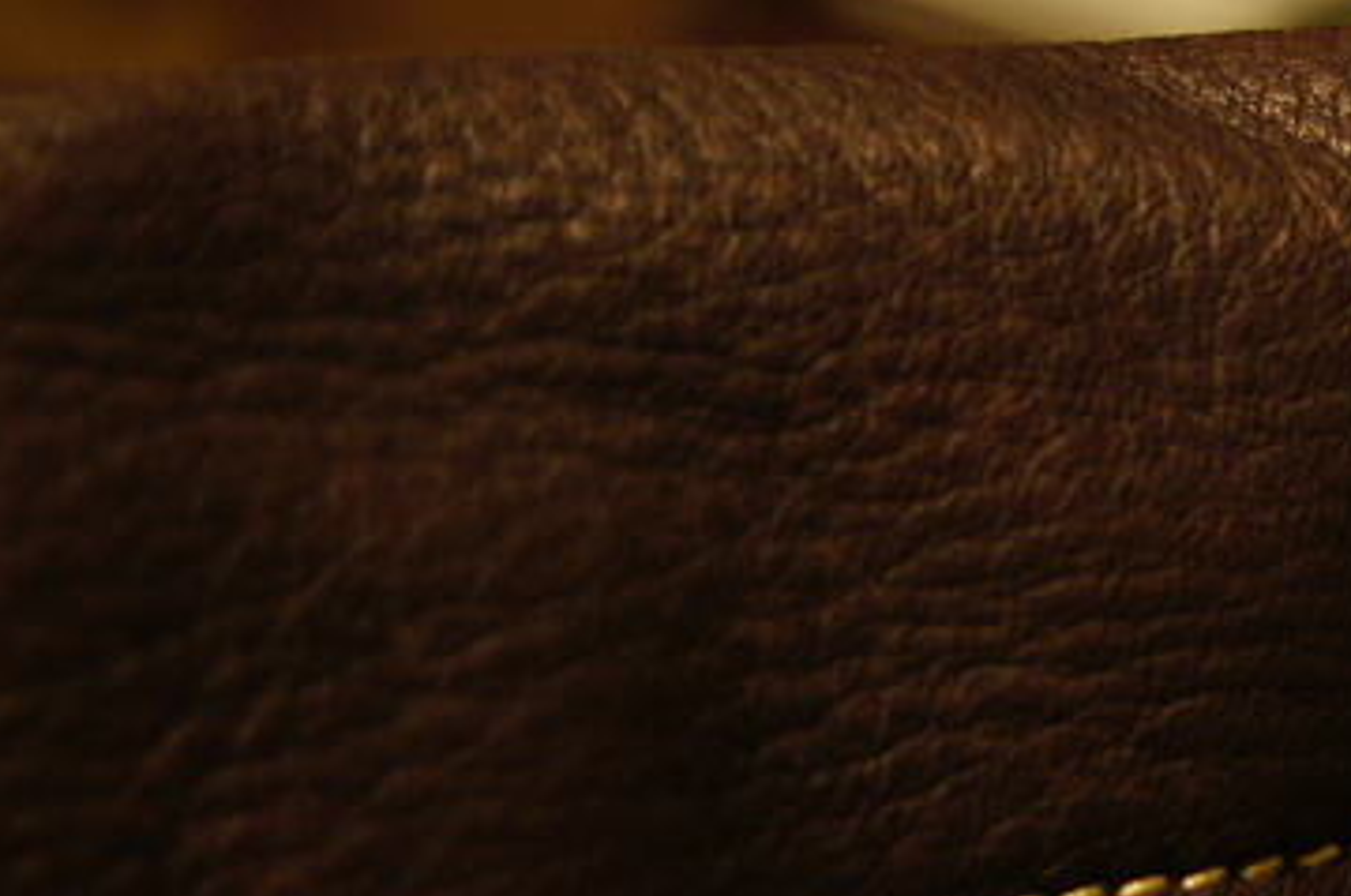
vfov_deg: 10.4
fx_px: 4797
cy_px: 1211
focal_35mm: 128
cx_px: 1524
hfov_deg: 15.6
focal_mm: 30
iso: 400
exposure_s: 1/20
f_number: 2.8
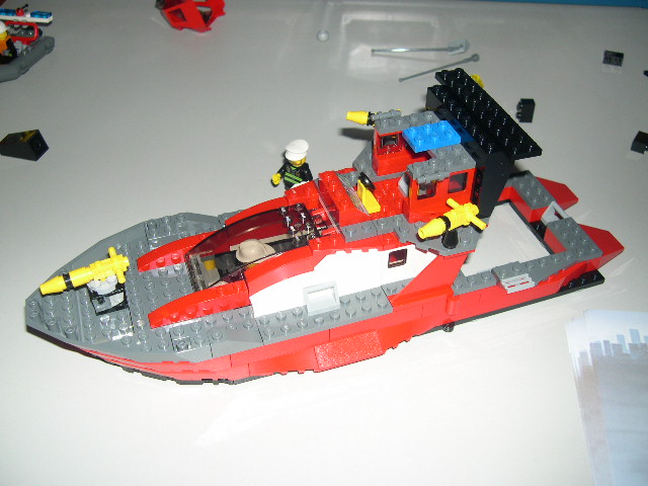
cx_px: 324
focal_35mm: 38
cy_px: 243
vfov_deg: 37.7
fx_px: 711
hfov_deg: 49.0
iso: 100
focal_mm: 8
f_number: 2.8
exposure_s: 1/60
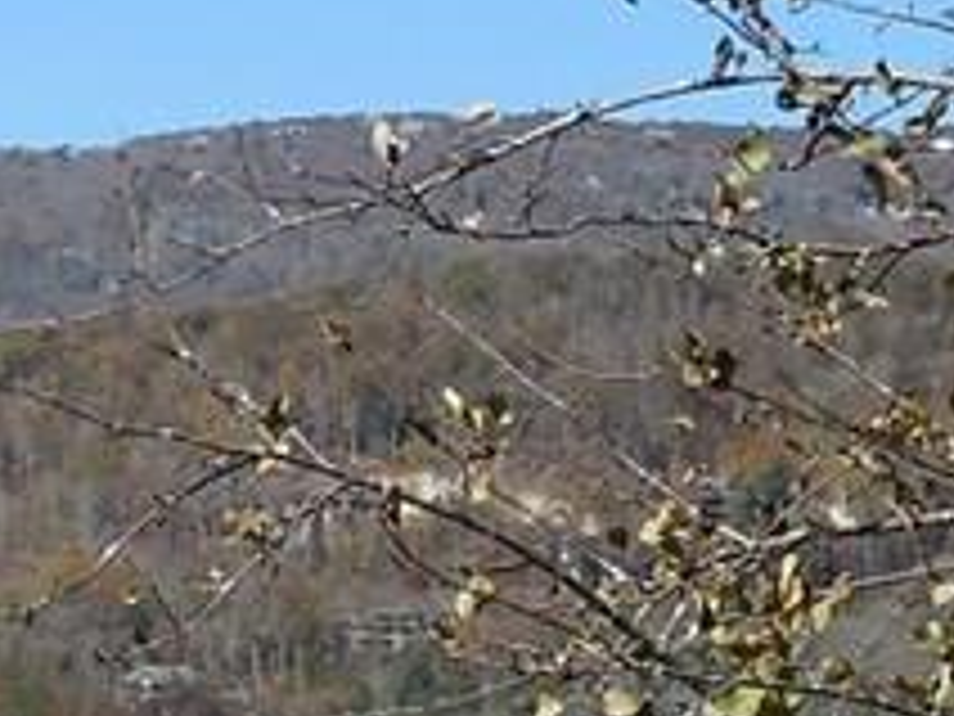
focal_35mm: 246
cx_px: -873
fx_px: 6780
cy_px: 315
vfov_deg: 6.0
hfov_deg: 7.7
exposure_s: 1/640
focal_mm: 9.1
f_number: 4.9
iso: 125
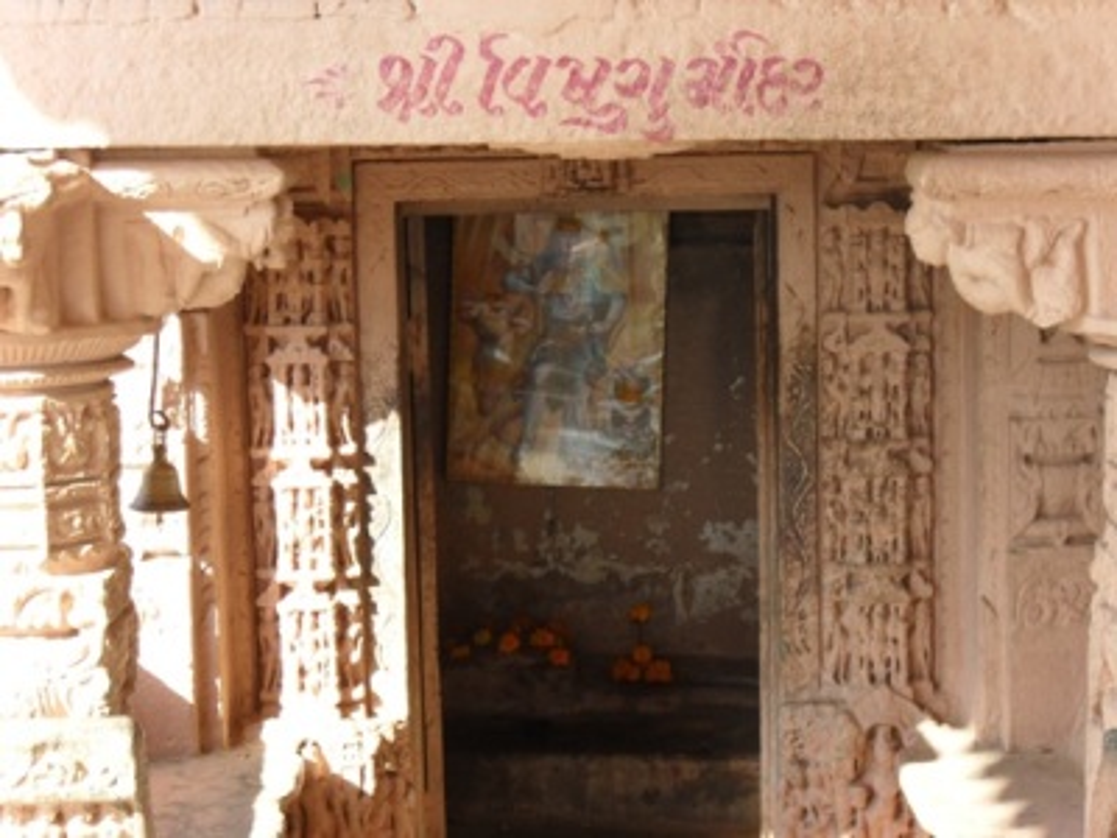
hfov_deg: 25.3
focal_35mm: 77
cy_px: 419
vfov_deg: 19.1
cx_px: 558
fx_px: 2485
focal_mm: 13.6
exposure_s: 1/60
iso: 100
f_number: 5
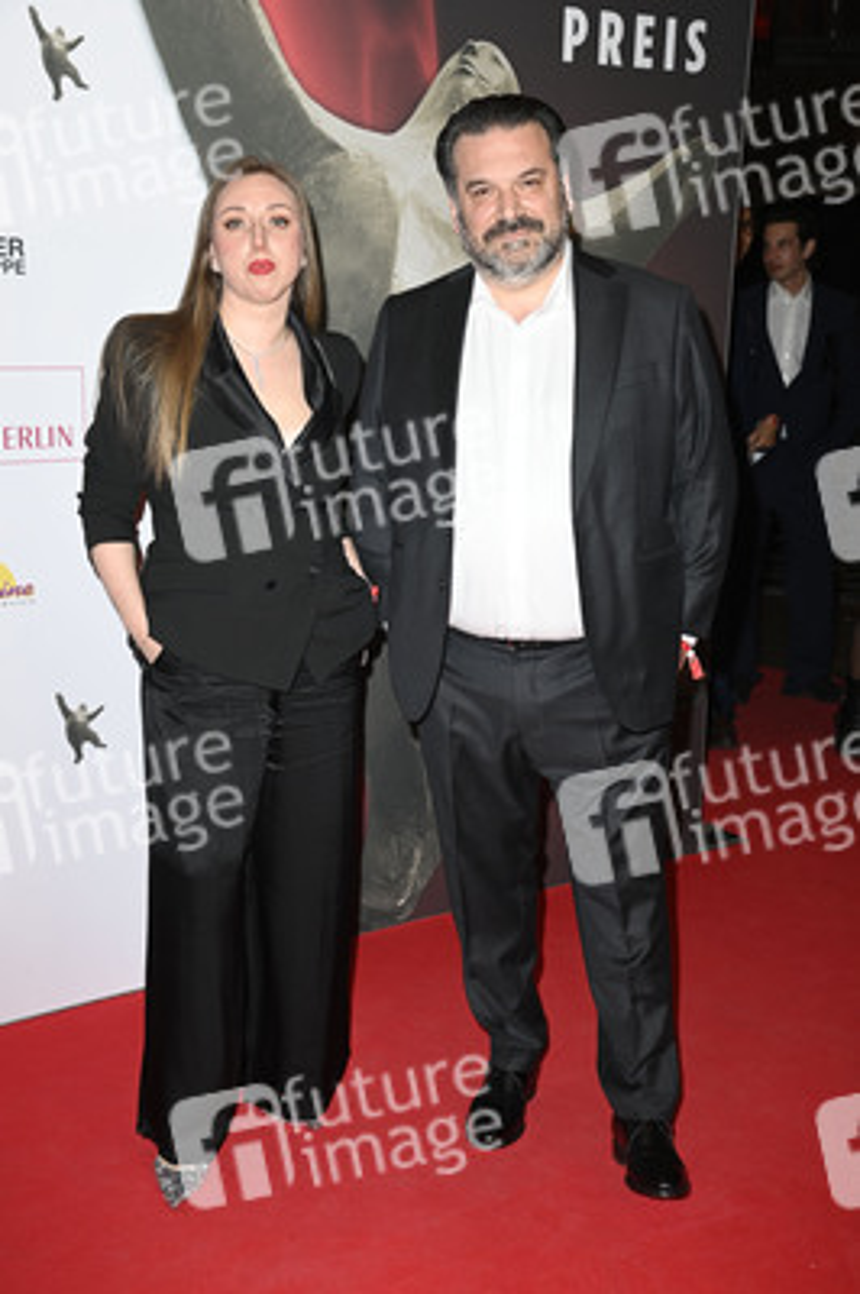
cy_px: 647
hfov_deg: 26.9
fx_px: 1795
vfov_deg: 39.6
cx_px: 430
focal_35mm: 50
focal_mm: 50
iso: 500
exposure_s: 1/250
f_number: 5.6
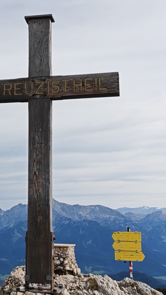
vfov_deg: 33.8
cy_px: 139
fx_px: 485
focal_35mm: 62
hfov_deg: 19.3
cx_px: 37
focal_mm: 6.12
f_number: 1.9
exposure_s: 1/760
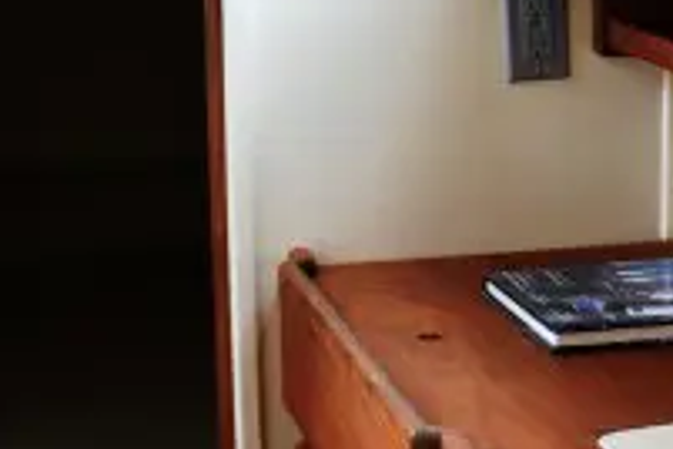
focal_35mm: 134
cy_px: 256
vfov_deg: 10.2
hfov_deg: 14.9
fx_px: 2505
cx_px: 737
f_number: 5
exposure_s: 1/100
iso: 400
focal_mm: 28
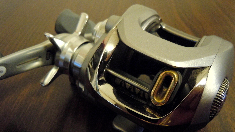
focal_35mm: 31
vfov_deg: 37.6
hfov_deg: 62.6
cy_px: 82
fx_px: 193
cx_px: 119
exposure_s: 1/4
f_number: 3.7
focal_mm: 5
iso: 400
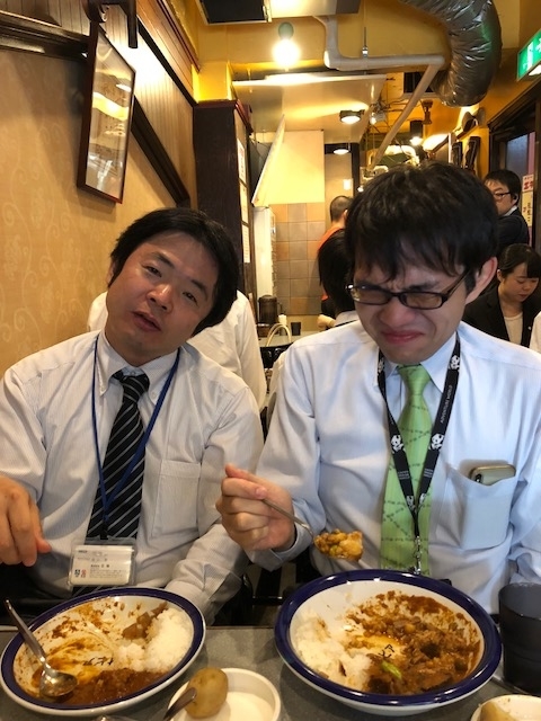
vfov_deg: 63.4
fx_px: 583
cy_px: 360
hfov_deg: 49.7
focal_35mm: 28
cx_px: 270
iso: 100
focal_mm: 3.99
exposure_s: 1/14
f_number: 1.8
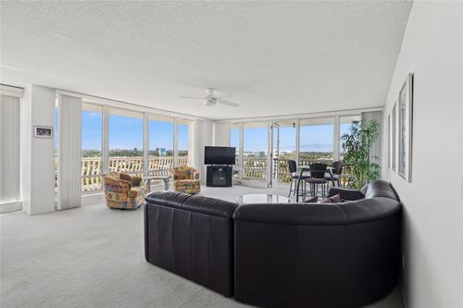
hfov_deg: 96.8
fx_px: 206
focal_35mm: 16
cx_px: 232
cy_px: 154
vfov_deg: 73.7
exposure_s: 1/80
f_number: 8
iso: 400
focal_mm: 16
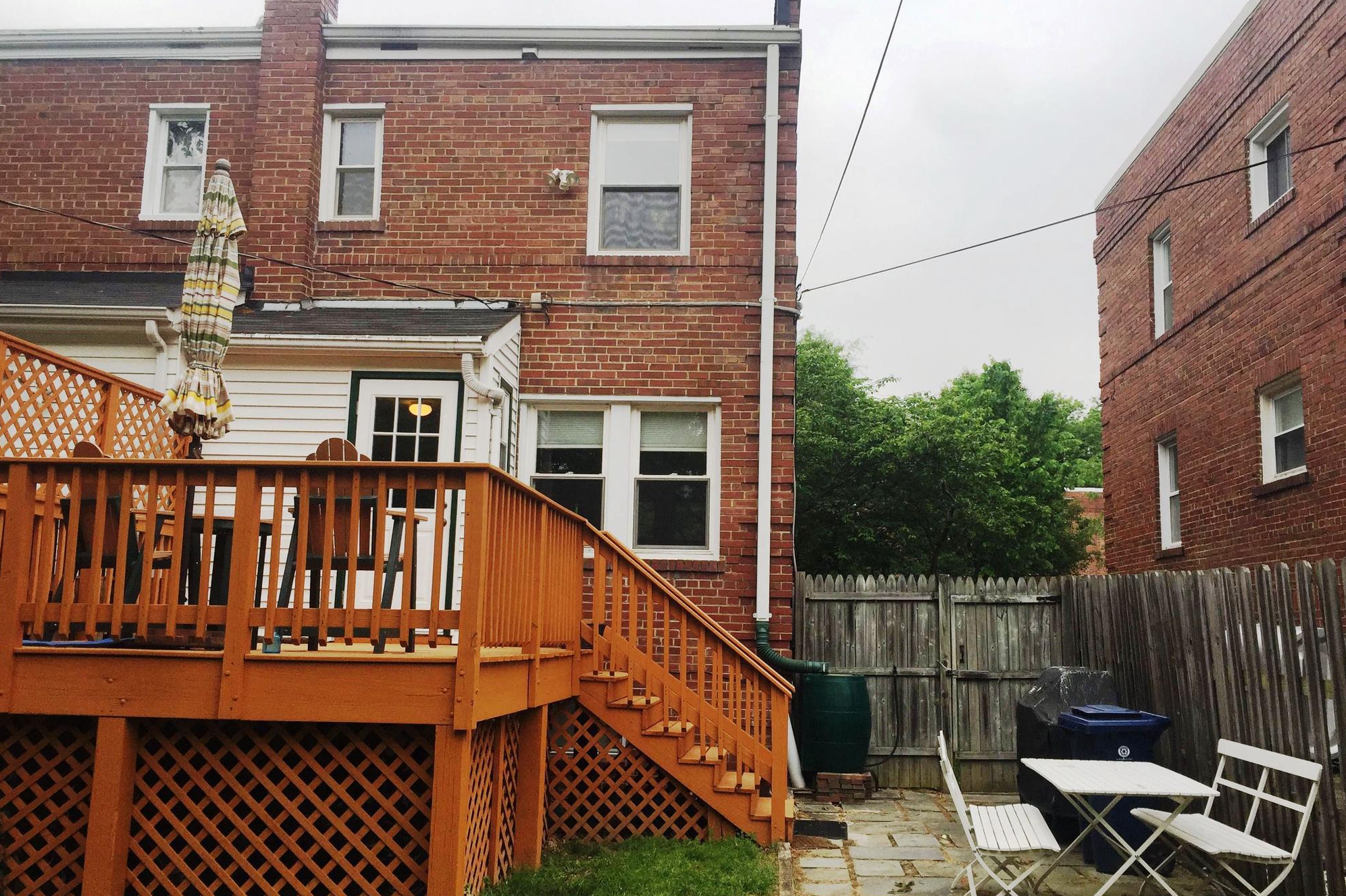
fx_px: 1159
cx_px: 684
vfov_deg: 42.3
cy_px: 458
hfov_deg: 60.3
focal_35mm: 31
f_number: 2.2
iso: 32
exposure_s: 1/608
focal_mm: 4.15
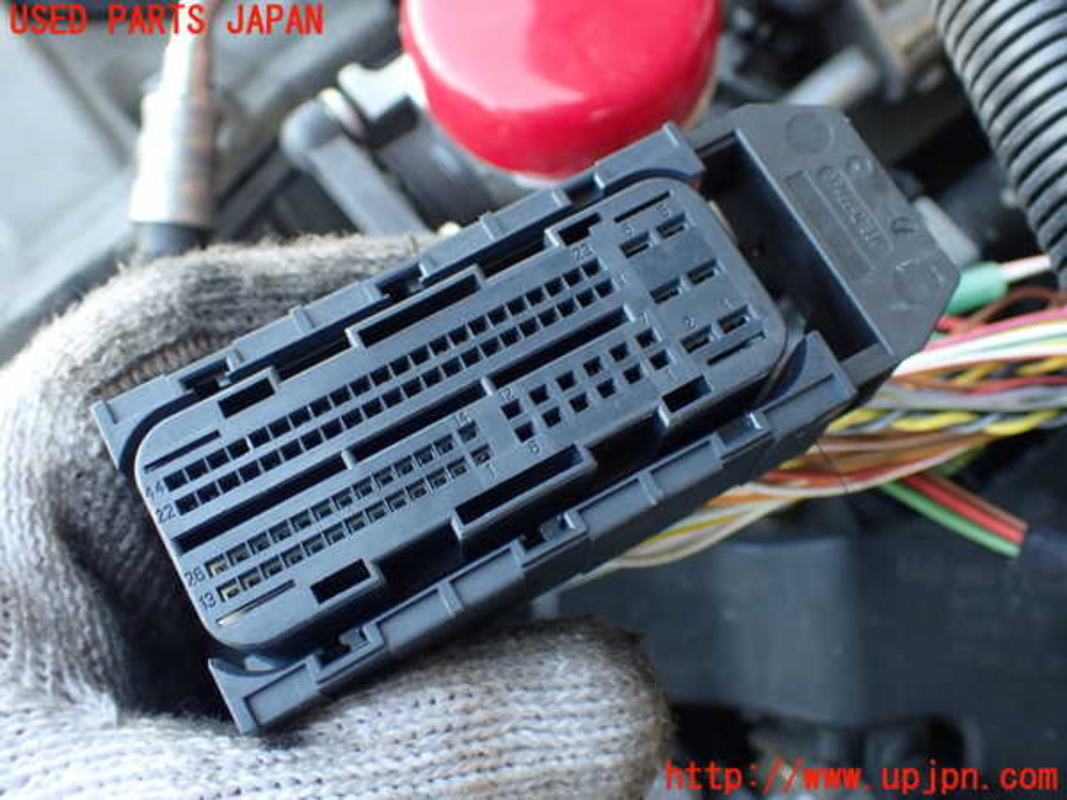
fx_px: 1110
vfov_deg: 39.7
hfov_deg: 51.4
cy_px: 400
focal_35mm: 36
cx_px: 534
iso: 200
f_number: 2.5
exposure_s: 1/50
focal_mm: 6.37
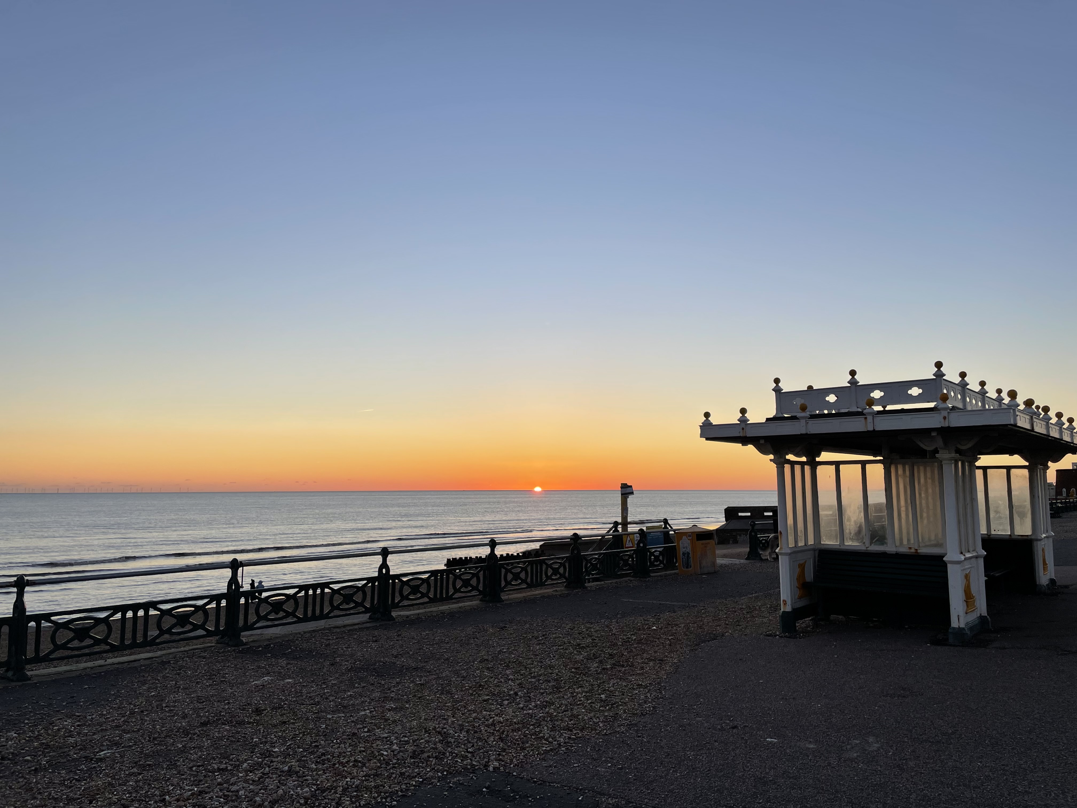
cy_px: 404
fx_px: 809
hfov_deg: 67.3
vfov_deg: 53.1
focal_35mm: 26
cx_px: 538
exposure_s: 1/744
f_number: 1.6
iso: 32
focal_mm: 4.2
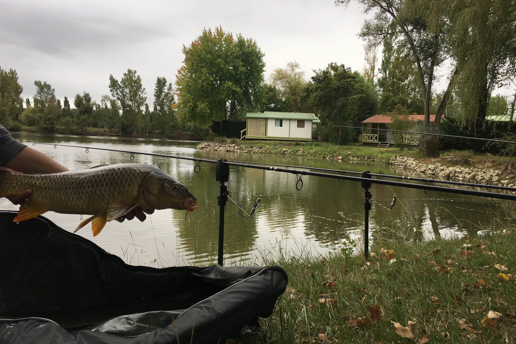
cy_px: 164
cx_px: 265
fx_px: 444
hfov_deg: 60.3
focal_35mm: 31
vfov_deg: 42.3
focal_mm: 4.15
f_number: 2.2
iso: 32
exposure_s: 1/1508
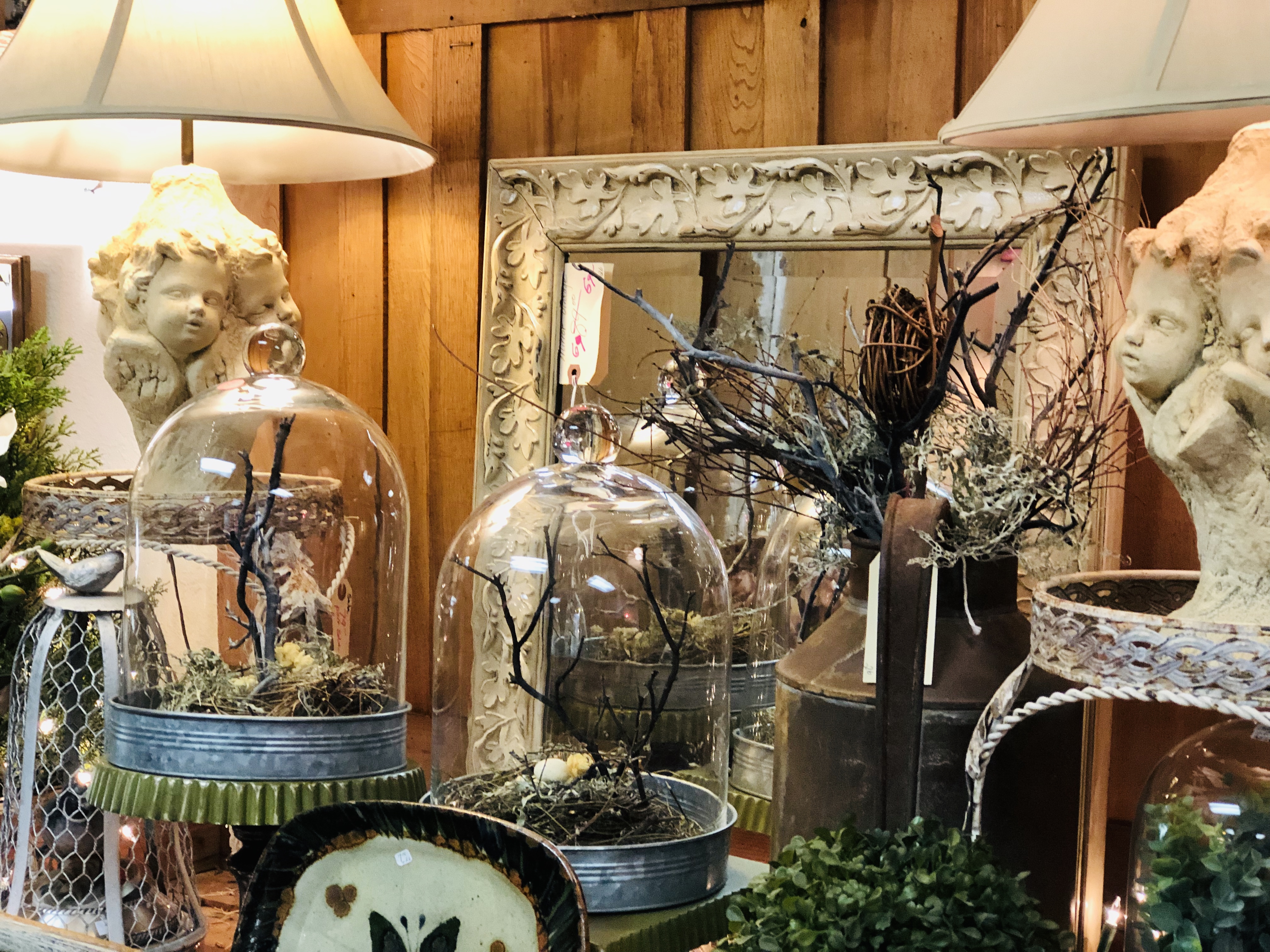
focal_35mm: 57
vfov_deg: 25.7
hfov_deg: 33.8
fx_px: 2091
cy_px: 476
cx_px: 635
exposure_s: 1/30
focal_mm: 6.6
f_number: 2.8
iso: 250
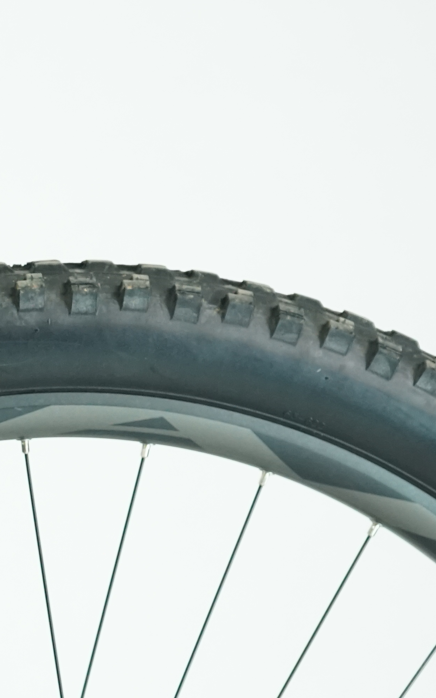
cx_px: -343
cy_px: 503
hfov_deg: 10.8
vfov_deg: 18.2
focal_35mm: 114
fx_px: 2168
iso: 2000
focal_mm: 37
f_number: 5
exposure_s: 1/200
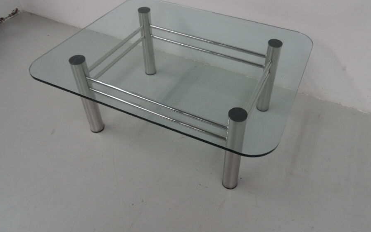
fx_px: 293
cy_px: 96
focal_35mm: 29
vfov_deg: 43.0
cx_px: 205
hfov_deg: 64.5
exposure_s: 1/125
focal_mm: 3.9
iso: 80
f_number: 3.2
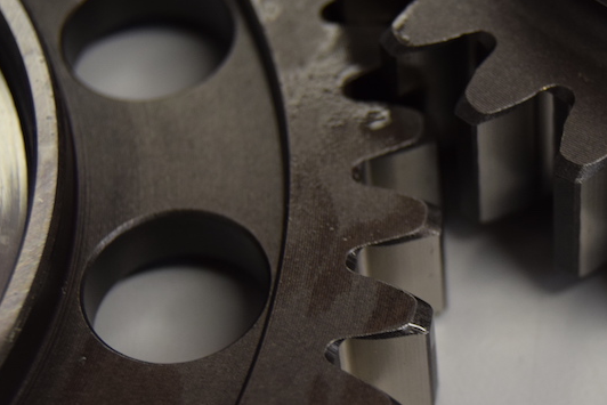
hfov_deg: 13.1
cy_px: 231
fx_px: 2613
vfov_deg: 8.9
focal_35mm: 155
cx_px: 555
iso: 640
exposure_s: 1/60
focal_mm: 55
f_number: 5.6
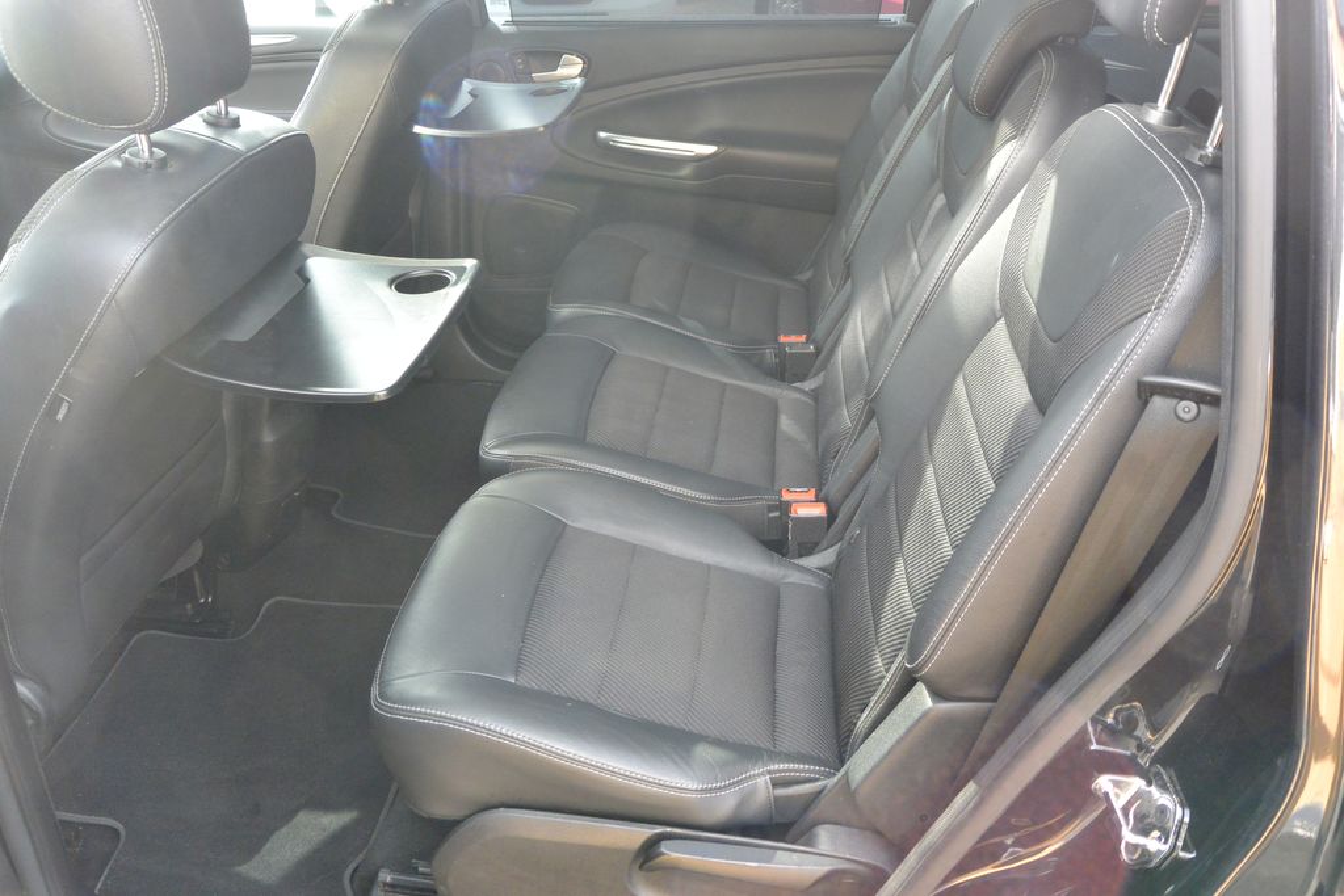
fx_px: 1083
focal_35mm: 29
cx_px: 672
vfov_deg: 45.0
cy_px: 448
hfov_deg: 63.7
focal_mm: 11
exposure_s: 1/125
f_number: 3.5
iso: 360
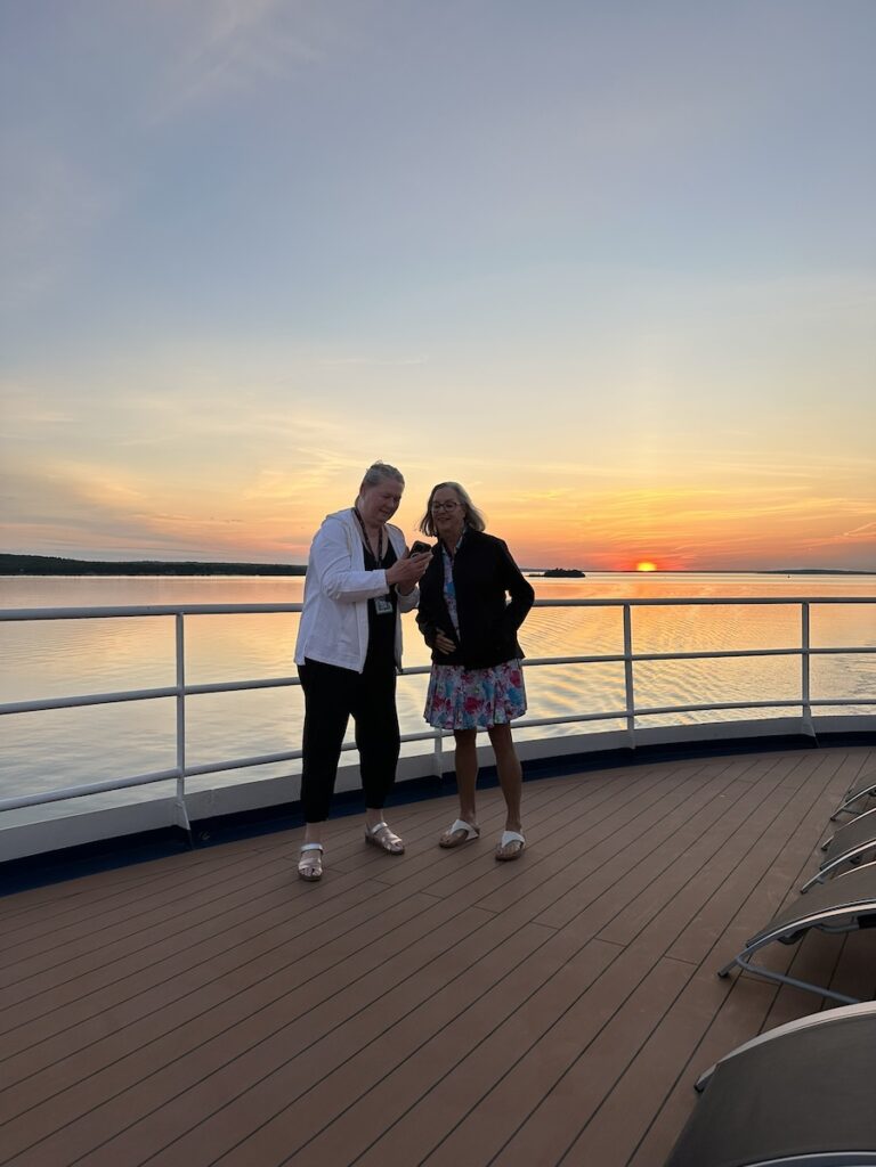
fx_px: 810
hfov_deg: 56.8
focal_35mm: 24
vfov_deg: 71.6
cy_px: 584
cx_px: 438
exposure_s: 1/659
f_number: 1.78
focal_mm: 6.86
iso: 80
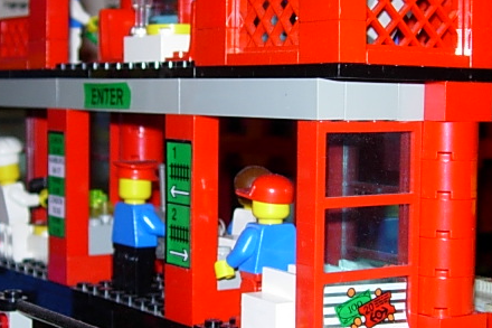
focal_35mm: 92
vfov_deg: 14.8
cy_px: 213
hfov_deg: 22.1
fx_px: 1257
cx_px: 238
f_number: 2.8
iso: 79
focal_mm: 7.8
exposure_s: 1/64
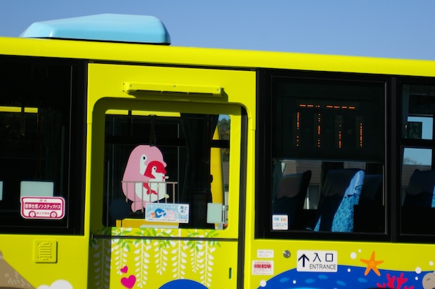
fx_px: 1449
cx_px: 218
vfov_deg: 11.4
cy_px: 144
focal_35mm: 120
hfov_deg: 17.1
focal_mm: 80
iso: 400
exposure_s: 1/3000
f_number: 5.6
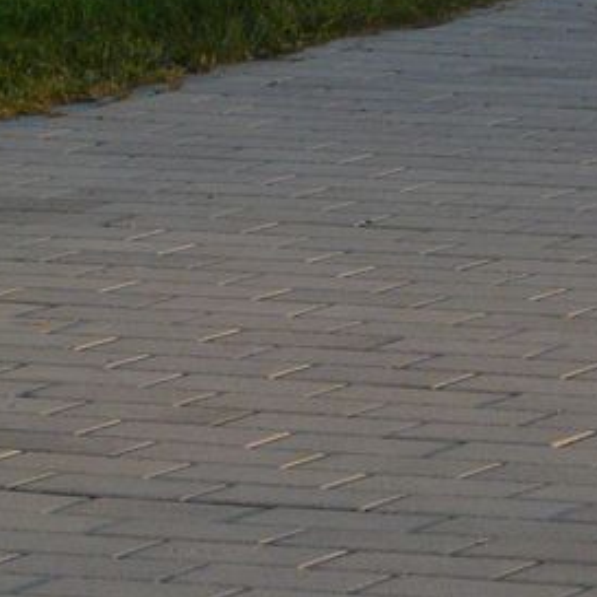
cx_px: 1030
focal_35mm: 448
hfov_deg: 3.9
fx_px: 8741
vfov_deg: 3.9
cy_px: -238
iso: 200
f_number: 5
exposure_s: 1/250
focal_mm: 22.1
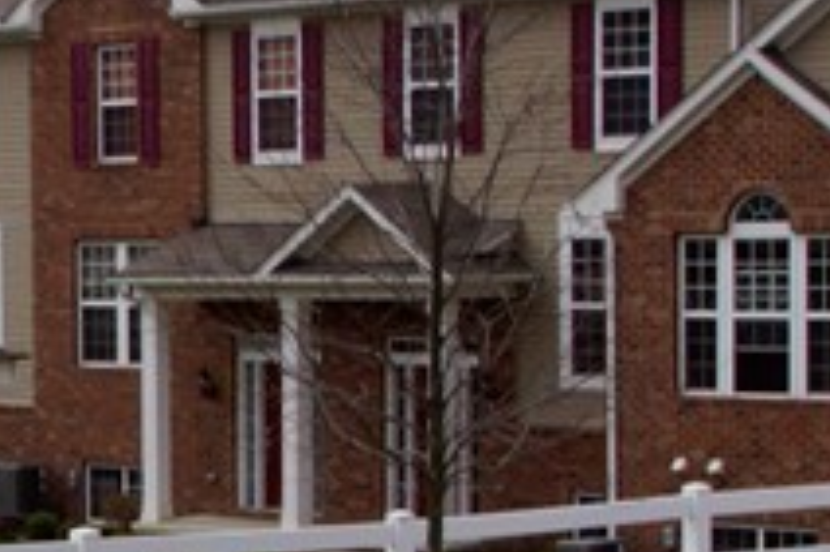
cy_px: 583
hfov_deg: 12.5
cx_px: -525
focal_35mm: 154
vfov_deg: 8.8
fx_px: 3548
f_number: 13
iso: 100
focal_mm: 20
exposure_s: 1/100
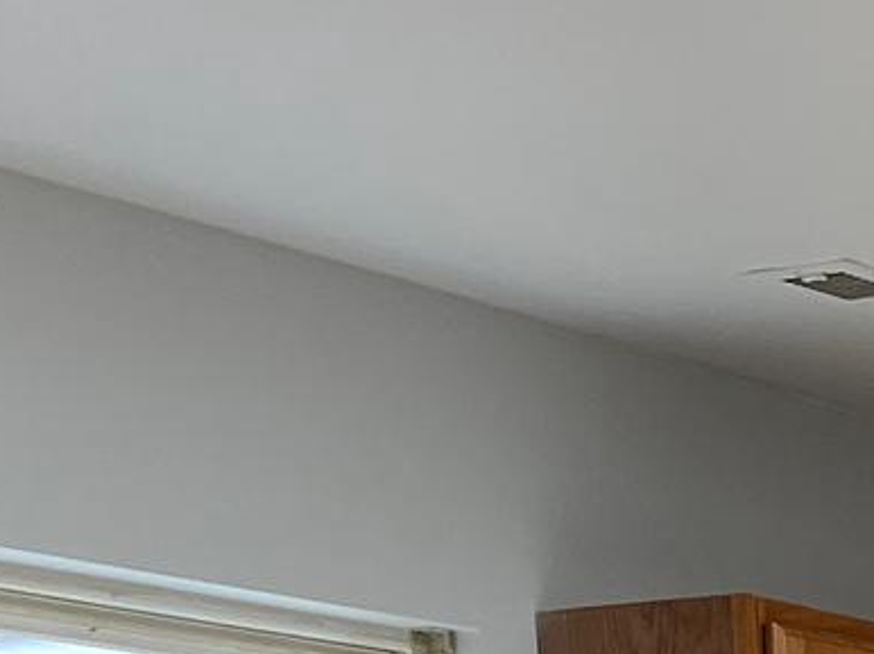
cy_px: 1733
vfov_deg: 9.2
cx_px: 1508
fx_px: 3482
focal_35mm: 138
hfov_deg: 13.1
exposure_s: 1/60
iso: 64
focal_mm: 4.2
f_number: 1.6
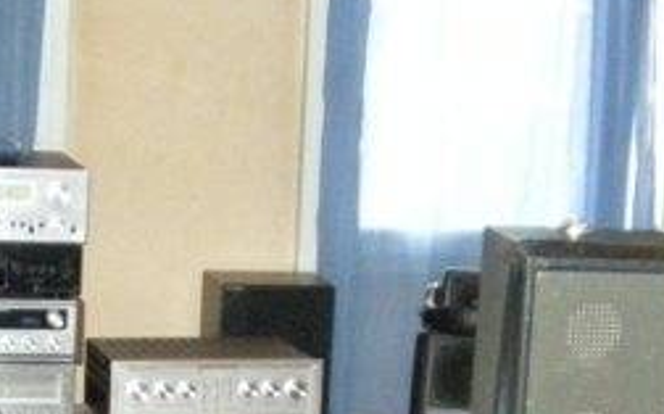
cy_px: 599
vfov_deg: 9.9
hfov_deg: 16.1
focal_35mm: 128
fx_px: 2314
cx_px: 61
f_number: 3.2
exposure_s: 1/60
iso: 681
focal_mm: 6.3
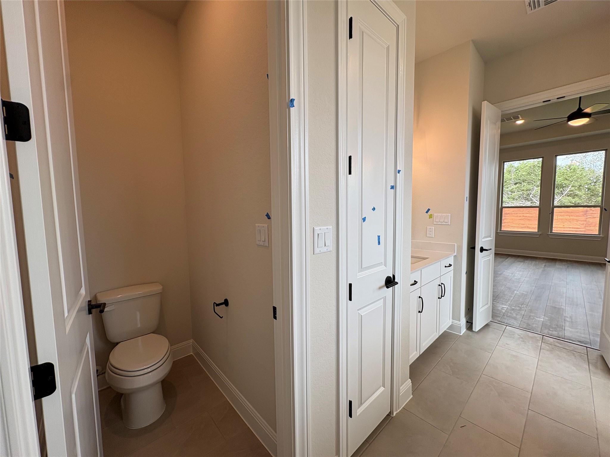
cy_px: 228
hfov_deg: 102.1
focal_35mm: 14
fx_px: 247
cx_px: 305
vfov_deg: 85.7
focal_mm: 2.22
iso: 40
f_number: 2.2
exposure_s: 1/122
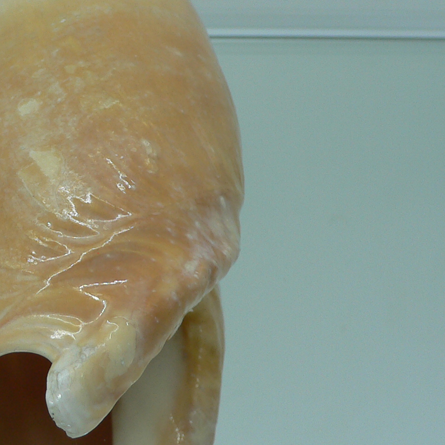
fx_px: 945
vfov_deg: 26.4
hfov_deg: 25.7
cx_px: 46
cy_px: 184
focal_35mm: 65
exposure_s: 1/60
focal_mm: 4.6
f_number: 2.8
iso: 80
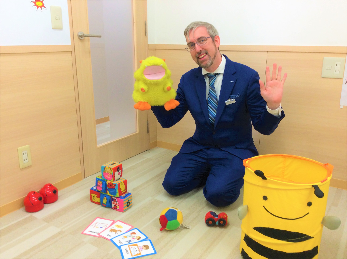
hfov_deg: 56.9
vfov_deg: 44.1
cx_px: 174
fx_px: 320
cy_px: 130
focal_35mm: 32
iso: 40
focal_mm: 3.3
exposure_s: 1/24
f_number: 2.4
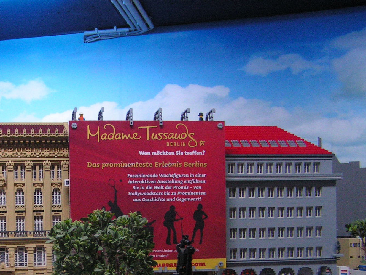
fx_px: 687
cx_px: 69
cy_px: 218
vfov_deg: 22.3
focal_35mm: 65
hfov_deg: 29.1
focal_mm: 6.3
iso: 200
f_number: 2.8
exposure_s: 1/20
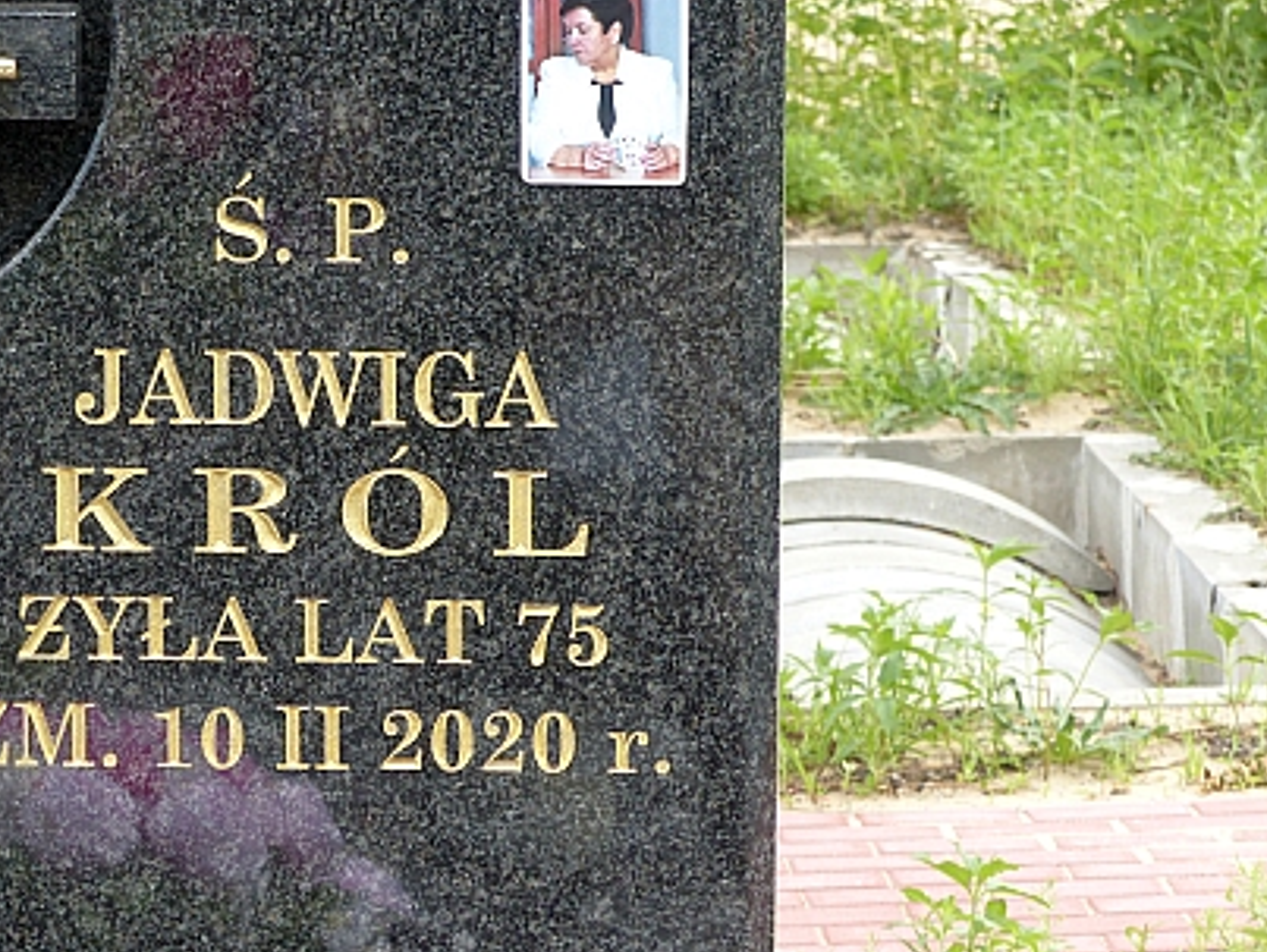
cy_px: 317
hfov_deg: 10.7
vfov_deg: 8.1
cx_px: 314
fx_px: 6741
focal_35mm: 184
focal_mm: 20.9
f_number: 4
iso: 100
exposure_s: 1/160
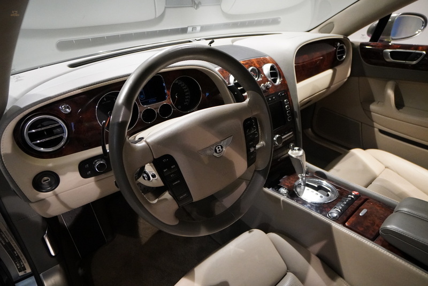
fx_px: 232
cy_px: 143
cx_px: 214
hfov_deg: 85.4
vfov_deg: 63.3
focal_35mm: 20
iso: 6400
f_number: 4
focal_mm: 13
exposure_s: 1/60
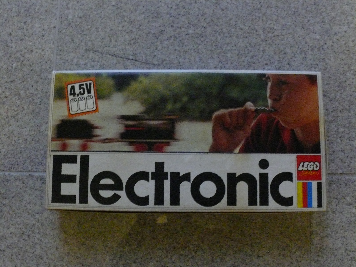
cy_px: 134
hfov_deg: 52.6
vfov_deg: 40.7
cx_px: 178
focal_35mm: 35
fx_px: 360
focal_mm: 7.4
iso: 800
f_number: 2.8
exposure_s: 1/8
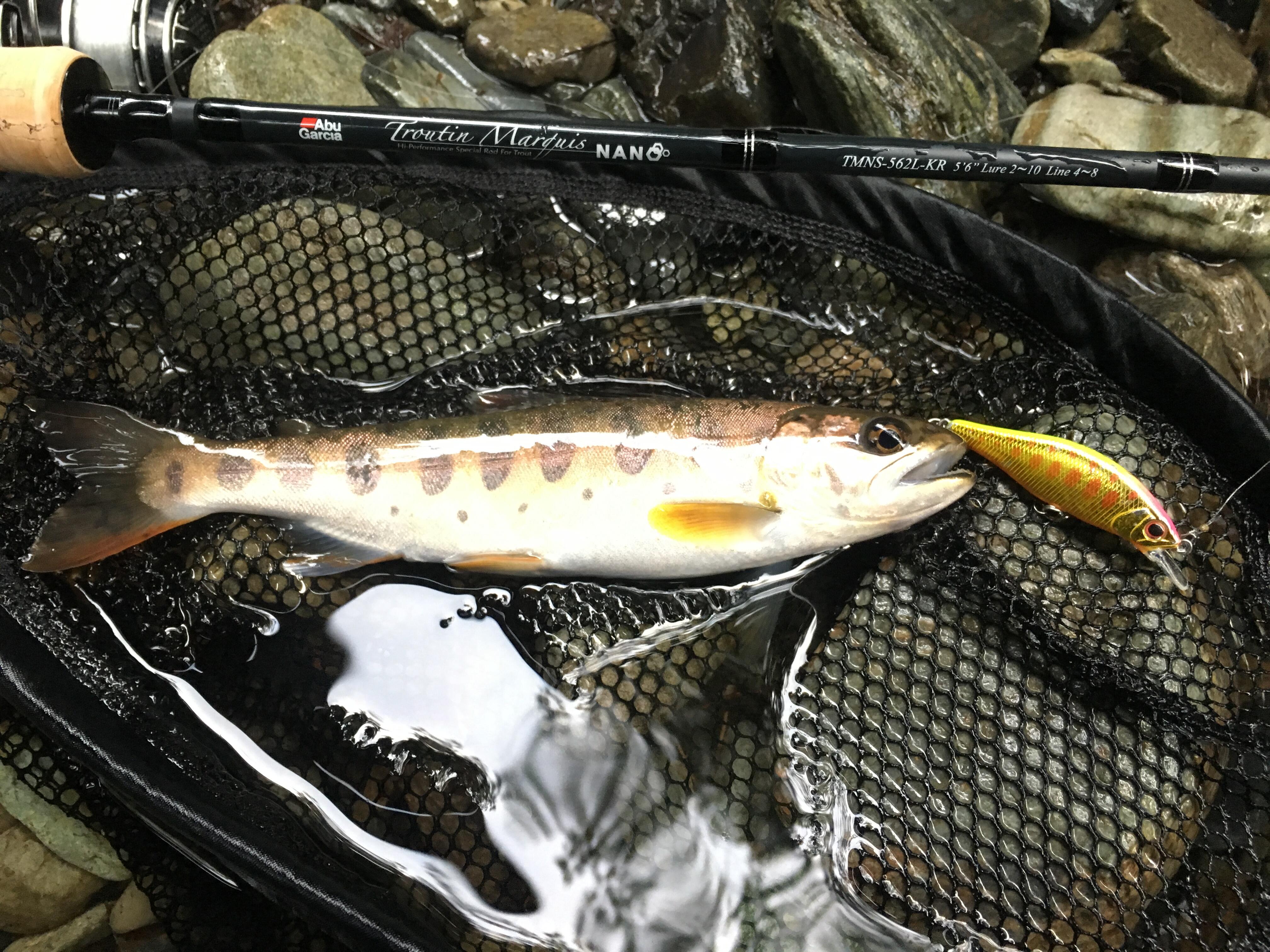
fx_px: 1064
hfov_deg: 61.7
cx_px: 635
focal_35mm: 29
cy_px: 476
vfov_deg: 48.2
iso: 160
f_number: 2.2
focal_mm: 4.2
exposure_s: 1/30
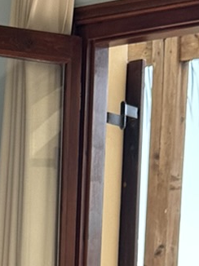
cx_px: -81
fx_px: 1159
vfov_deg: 11.9
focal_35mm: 151
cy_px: 501
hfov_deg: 9.6
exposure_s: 1/1131
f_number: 1.78
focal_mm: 6.86
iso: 80
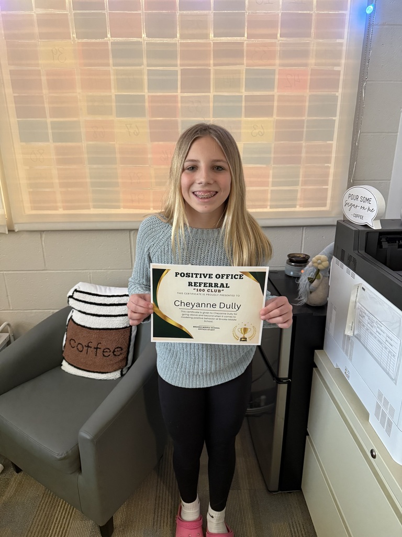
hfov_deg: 56.8
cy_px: 268
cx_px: 201
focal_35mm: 24
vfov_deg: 71.6
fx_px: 372
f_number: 1.78
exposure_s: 1/60
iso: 500
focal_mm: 6.76
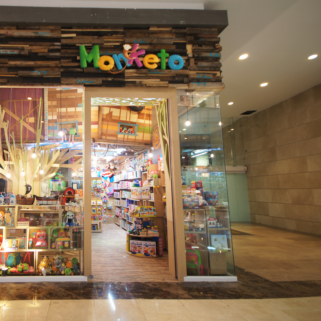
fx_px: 210
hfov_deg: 69.5
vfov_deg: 74.8
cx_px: 77
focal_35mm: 20
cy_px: 157
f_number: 4
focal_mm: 10
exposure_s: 1/3
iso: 100
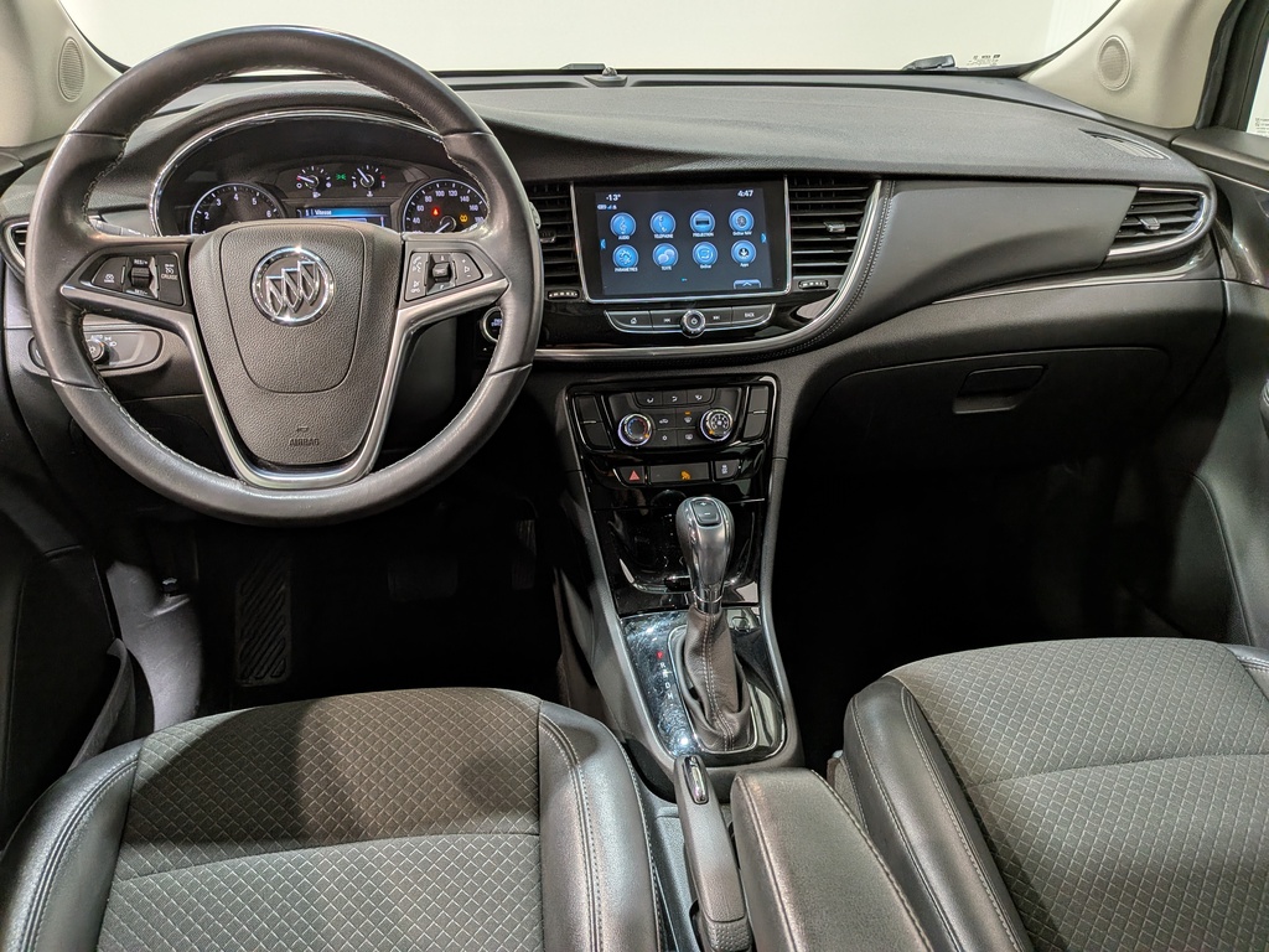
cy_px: 476
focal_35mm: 24
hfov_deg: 71.6
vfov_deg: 56.8
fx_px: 880
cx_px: 634
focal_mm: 4.53
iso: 104
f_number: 1.7
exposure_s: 1/50
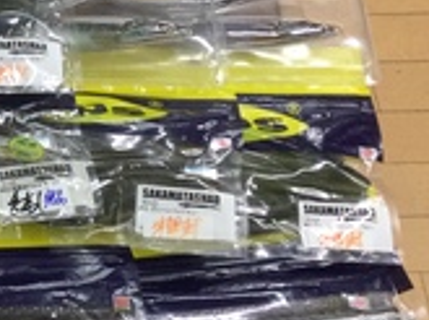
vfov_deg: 13.0
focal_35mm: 113
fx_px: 1397
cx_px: -200
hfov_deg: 16.1
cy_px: 75
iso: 25
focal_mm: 3.3
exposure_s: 1/30
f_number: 2.4
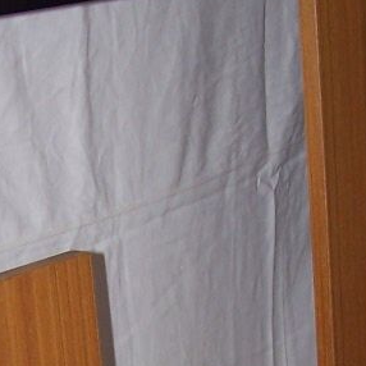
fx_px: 1687
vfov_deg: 12.0
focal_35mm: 141
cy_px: 471
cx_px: 60
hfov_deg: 12.3
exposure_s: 1/60
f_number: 2.8
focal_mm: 6.3
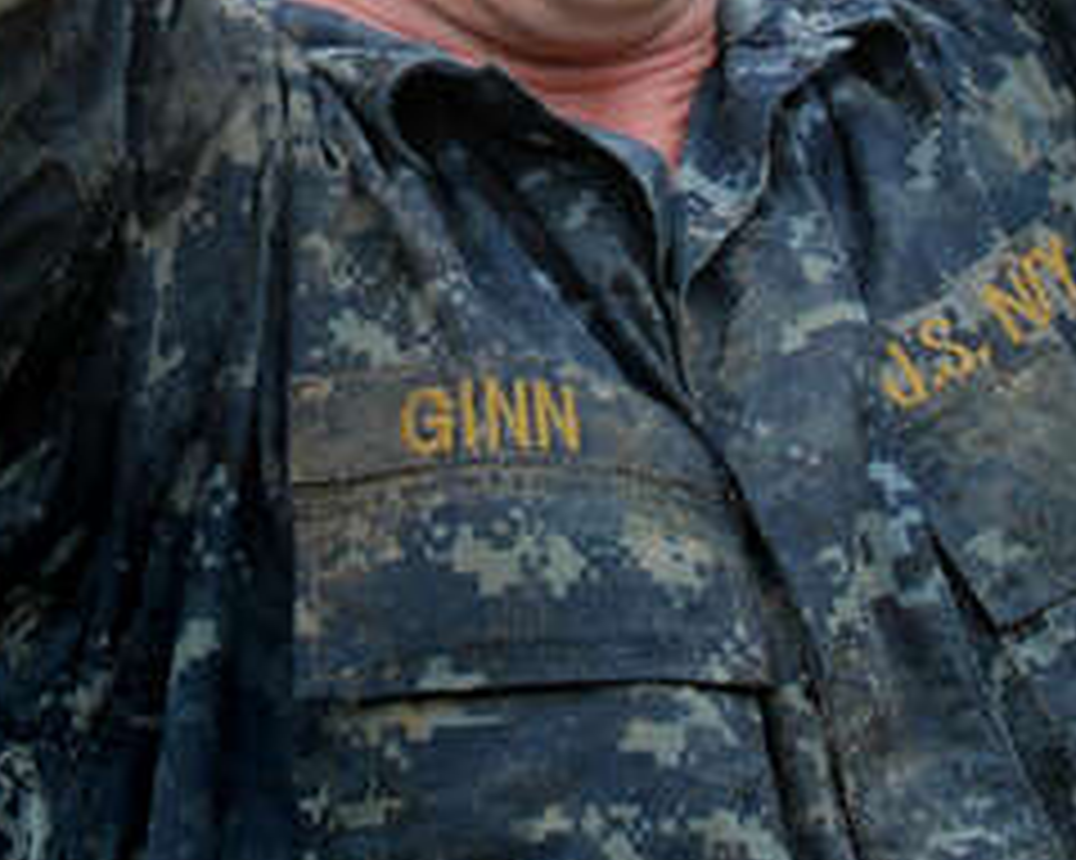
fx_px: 12033
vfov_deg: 4.1
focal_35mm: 378
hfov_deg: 5.1
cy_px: -275
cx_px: 149
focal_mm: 80
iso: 640
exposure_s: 1/1000
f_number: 4
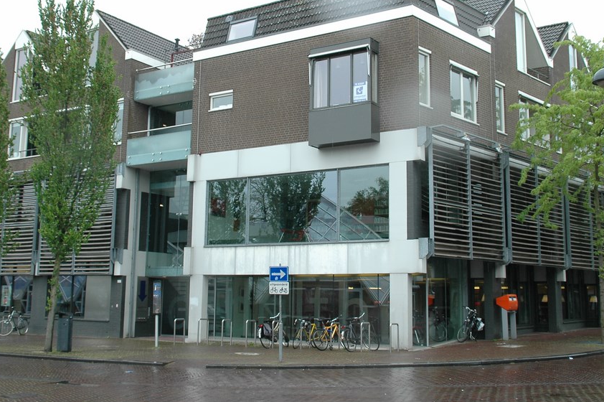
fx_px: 765
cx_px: 311
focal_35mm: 46
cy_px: 172
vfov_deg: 29.4
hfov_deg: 43.1
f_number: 8
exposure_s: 1/250
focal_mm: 25
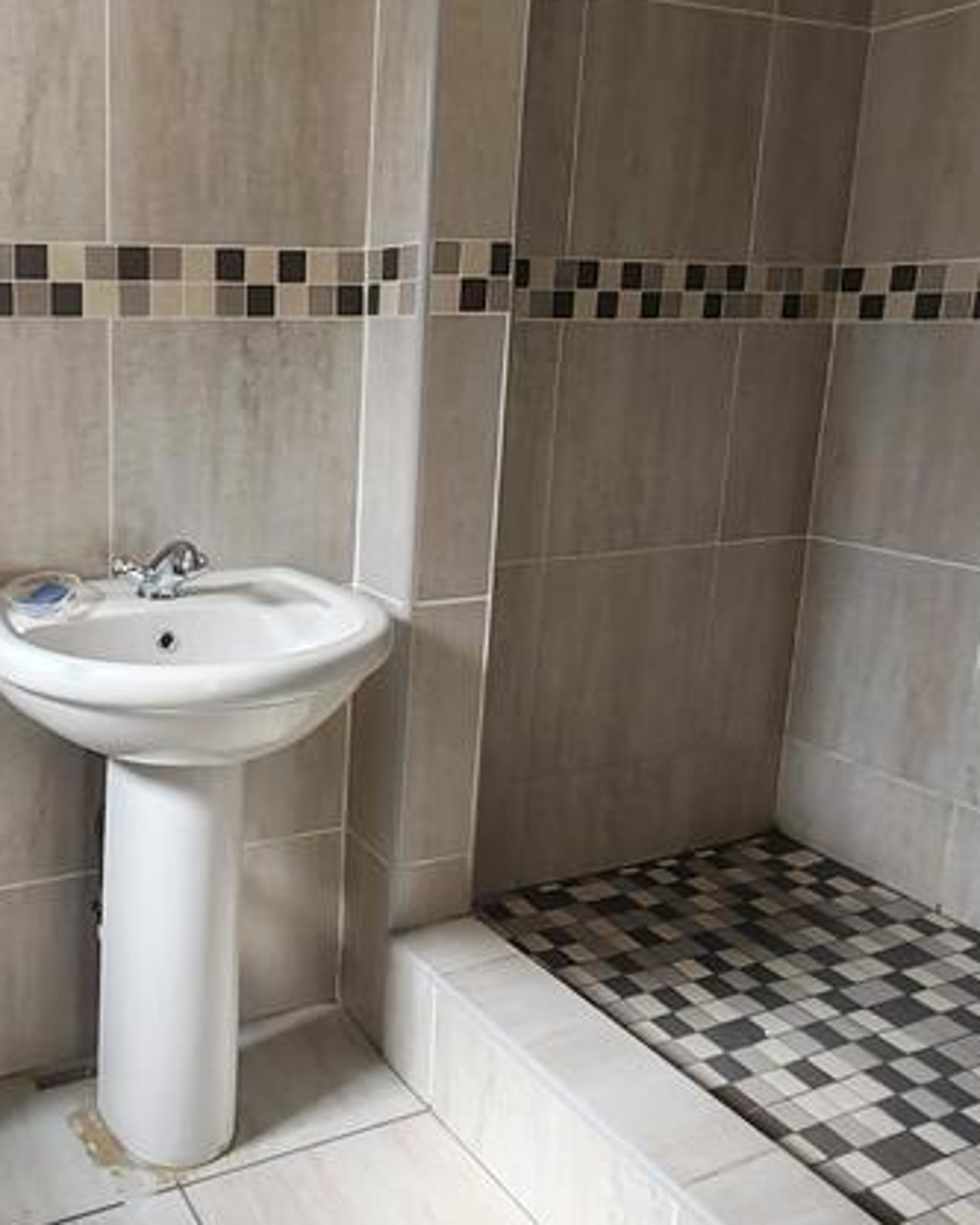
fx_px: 1087
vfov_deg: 58.6
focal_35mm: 30
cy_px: 539
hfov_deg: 44.8
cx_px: 129
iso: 100
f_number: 2.2
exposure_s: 1/33
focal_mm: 1.96
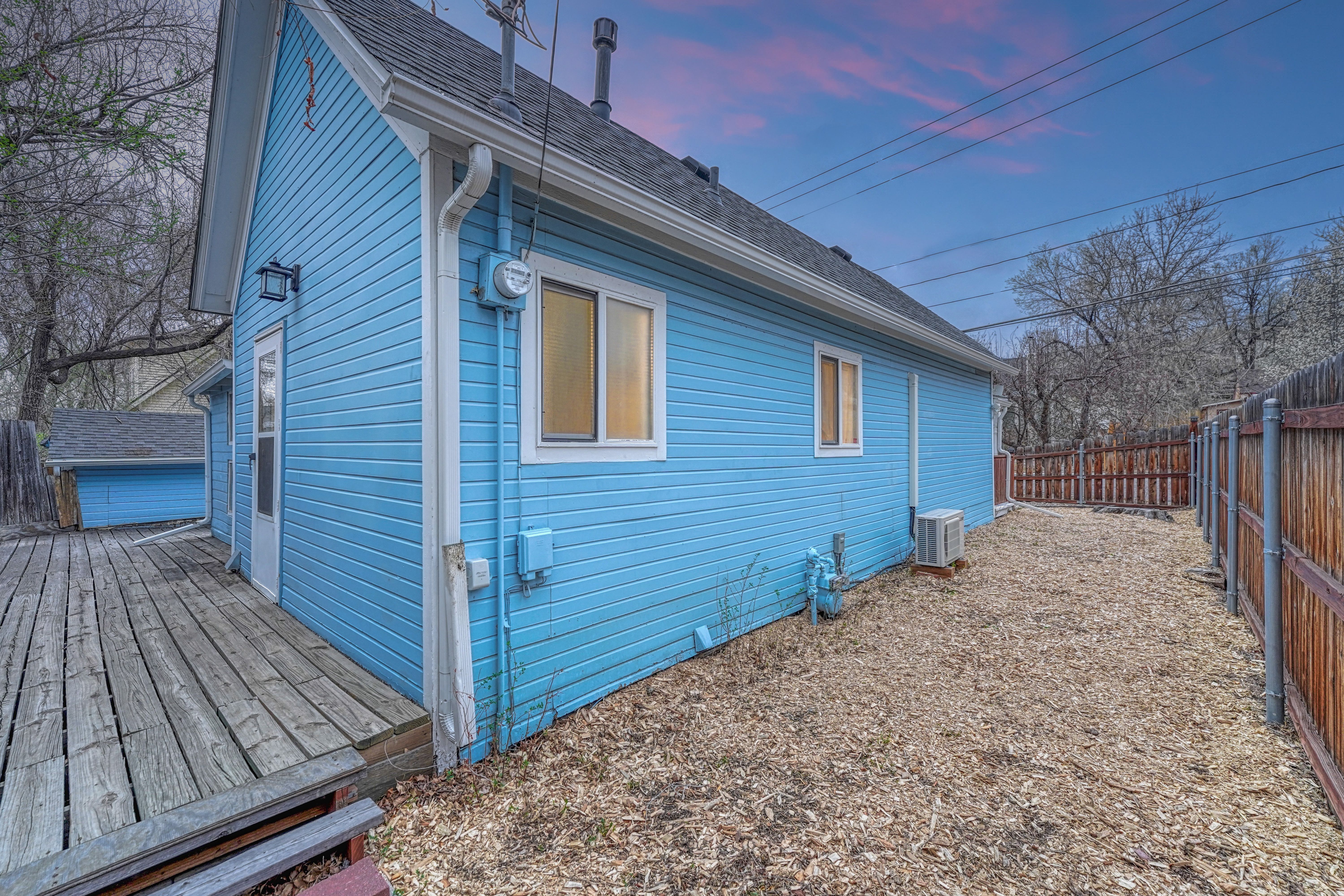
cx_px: 672
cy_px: 448
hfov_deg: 104.3
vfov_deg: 81.2
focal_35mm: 14
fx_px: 523
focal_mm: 14
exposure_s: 1/400
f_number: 8
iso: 800
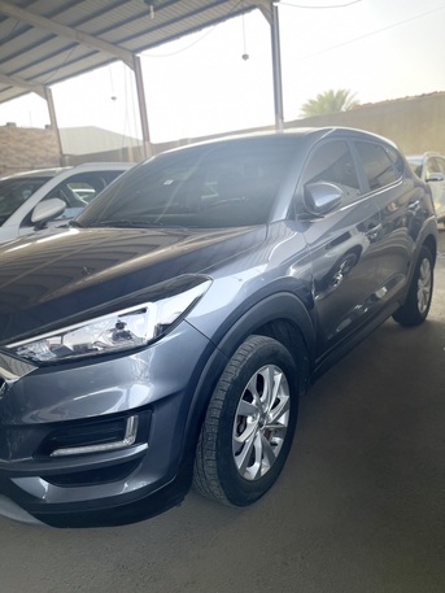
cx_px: 222
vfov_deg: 67.3
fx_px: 445
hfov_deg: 53.1
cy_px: 296
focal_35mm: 26
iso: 50
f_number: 1.6
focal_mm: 5.1
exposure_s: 1/558
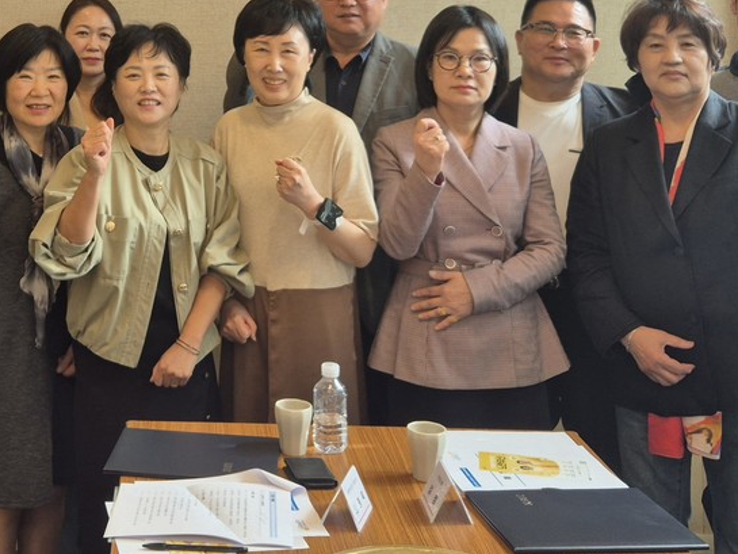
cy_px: -3
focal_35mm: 54
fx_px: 1152
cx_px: 148
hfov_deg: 34.4
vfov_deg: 25.7
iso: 40
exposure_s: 1/120
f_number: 1.8
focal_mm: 5.4
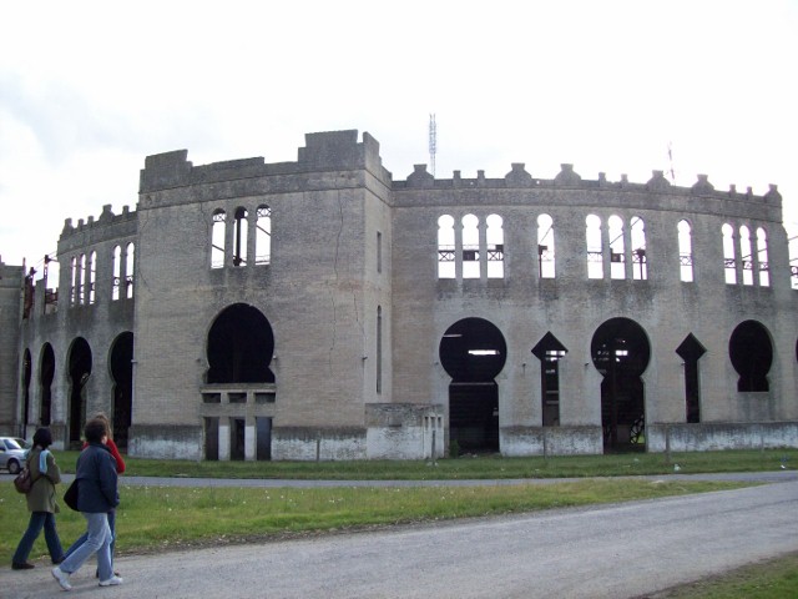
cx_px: 399
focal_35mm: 36
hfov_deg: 51.4
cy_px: 300
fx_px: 830
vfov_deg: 39.7
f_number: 2.7
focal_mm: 6
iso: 80
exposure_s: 1/487
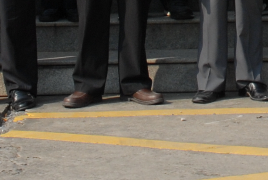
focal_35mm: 302
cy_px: -306
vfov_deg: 4.4
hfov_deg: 6.7
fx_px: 2251
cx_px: 408
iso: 200
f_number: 8
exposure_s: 1/320
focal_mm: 32
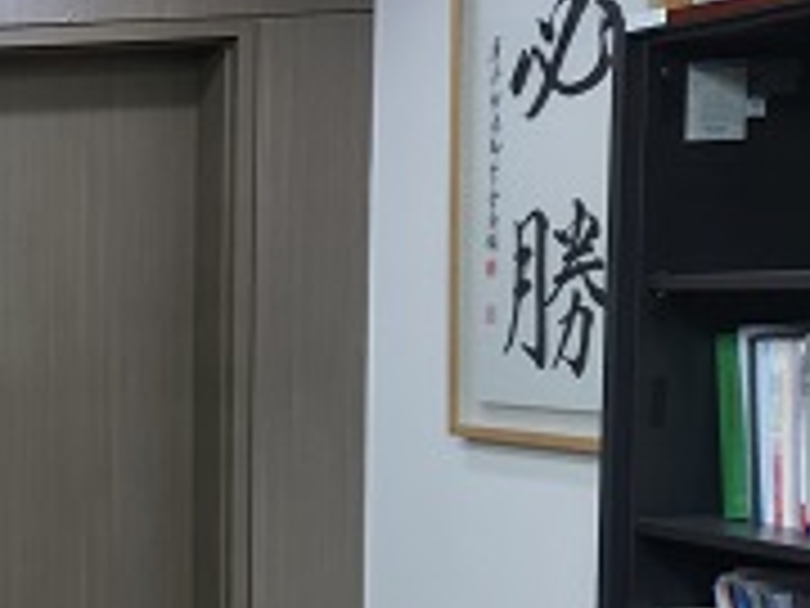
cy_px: 500
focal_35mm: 82
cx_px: -585
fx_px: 1919
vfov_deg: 17.8
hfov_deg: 19.1
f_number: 1.8
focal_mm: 5.4
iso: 160
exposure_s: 1/120
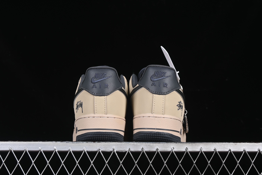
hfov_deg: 27.0
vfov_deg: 18.2
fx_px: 546
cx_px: 131
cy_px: 88
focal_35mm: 75
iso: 160
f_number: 8
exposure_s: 1/80
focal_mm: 50
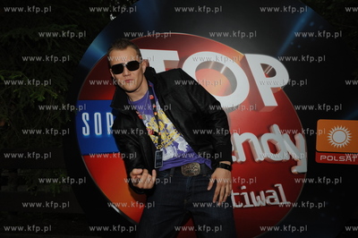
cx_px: 179
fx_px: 308
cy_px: 119
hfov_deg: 60.3
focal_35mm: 31
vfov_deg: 42.3
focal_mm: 31
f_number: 5.6
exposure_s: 1/125
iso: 800
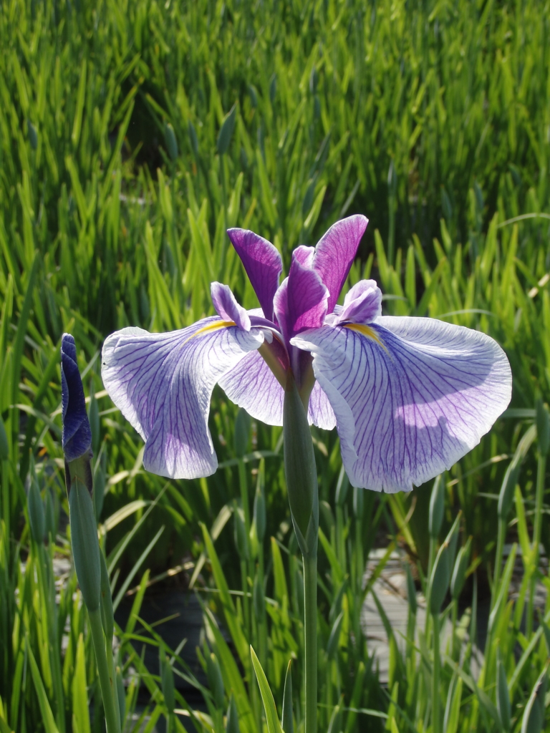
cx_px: 275
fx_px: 1546
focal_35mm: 73
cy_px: 366
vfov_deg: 26.7
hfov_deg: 20.2
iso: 125
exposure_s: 1/400
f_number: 4.5
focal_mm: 13.1
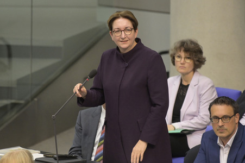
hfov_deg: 4.1
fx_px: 3400
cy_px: 82
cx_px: 122
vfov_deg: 2.7
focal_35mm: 500
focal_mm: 500
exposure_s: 1/500
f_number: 5.6
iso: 8000
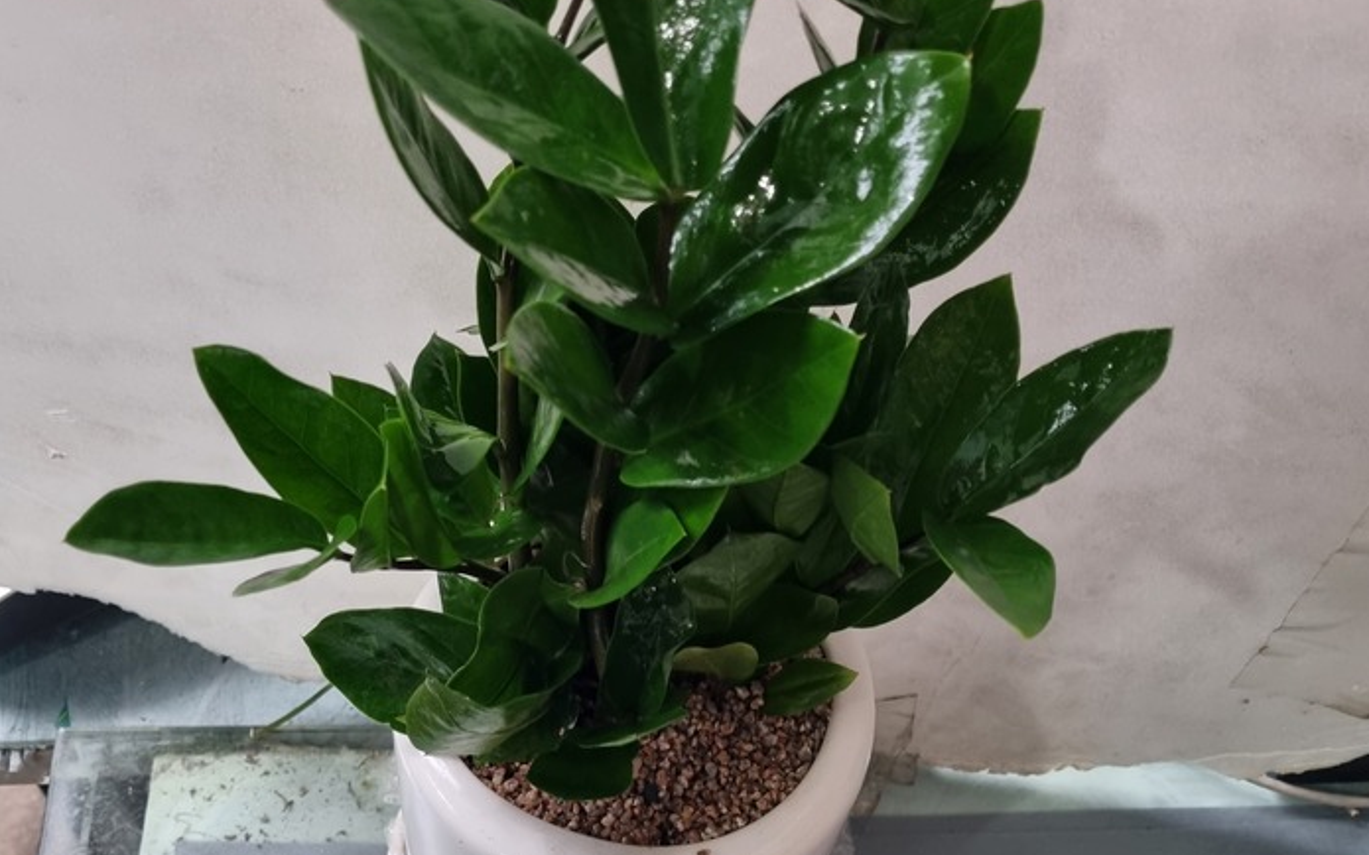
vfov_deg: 32.7
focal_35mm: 37
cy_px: 763
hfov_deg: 52.8
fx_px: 1380
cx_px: 685
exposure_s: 1/40
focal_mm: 5.4
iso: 250
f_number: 1.8
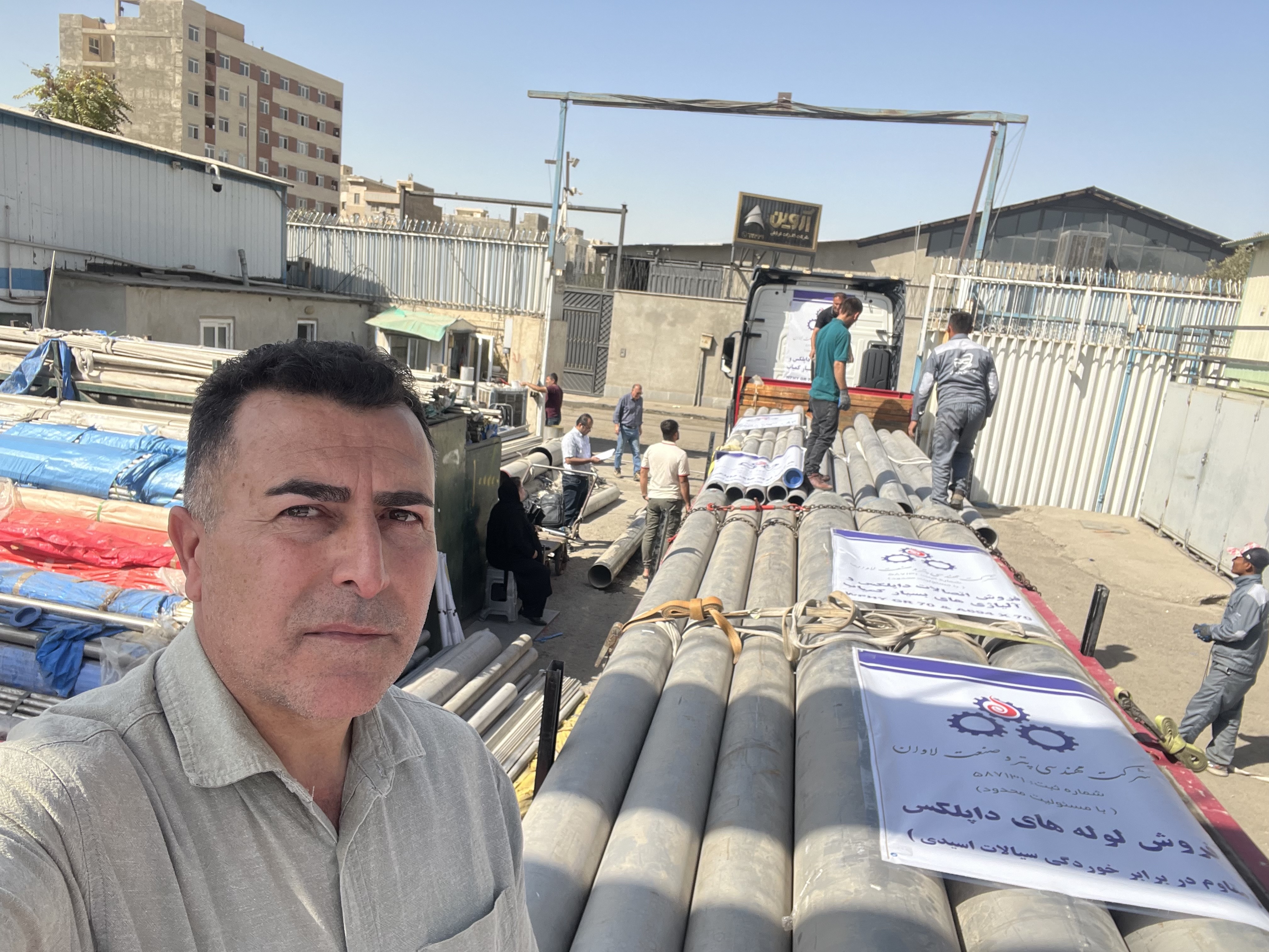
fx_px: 843
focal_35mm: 23
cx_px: 634
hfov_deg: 73.9
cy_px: 476
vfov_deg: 58.9
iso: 32
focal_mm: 2.71
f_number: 2.2
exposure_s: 1/659
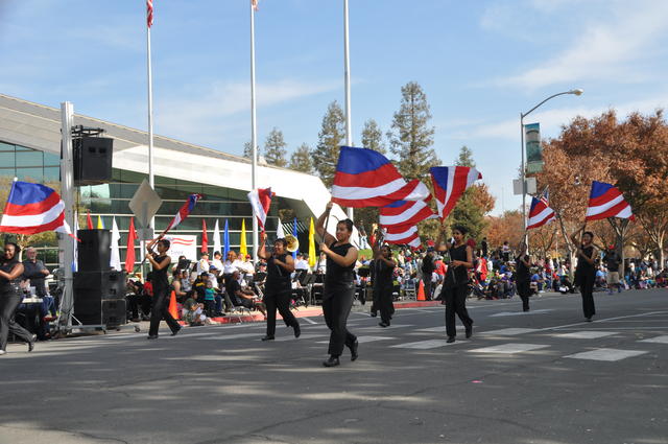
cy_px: 222
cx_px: 334
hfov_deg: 45.0
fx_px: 806
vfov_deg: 30.8
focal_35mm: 44
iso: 200
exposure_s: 1/320
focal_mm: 29
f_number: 9
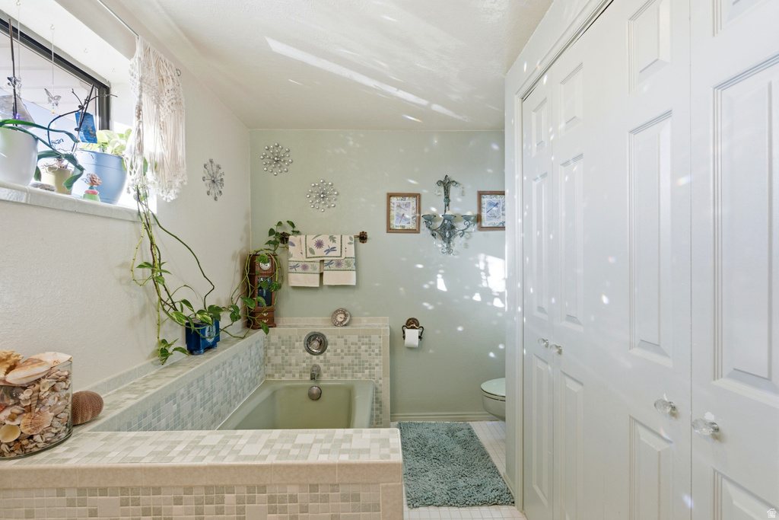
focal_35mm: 16
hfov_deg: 96.7
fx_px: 346
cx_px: 390
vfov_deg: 73.8
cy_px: 260
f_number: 8
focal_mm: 16
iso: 100
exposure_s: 1/30
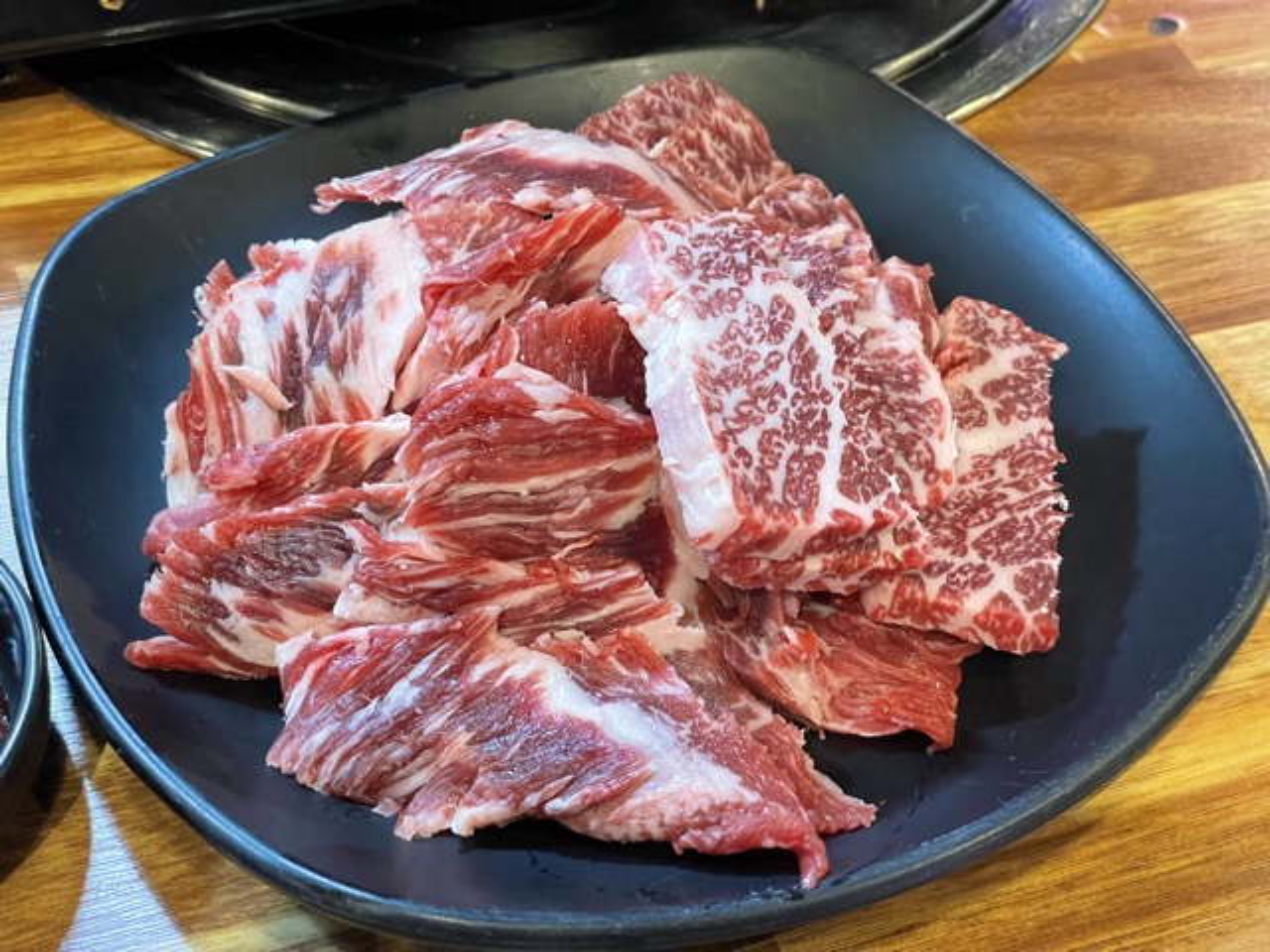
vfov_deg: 28.0
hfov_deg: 36.8
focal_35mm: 52
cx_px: 635
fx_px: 1908
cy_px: 476
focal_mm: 6
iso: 640
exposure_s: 1/60
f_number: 2
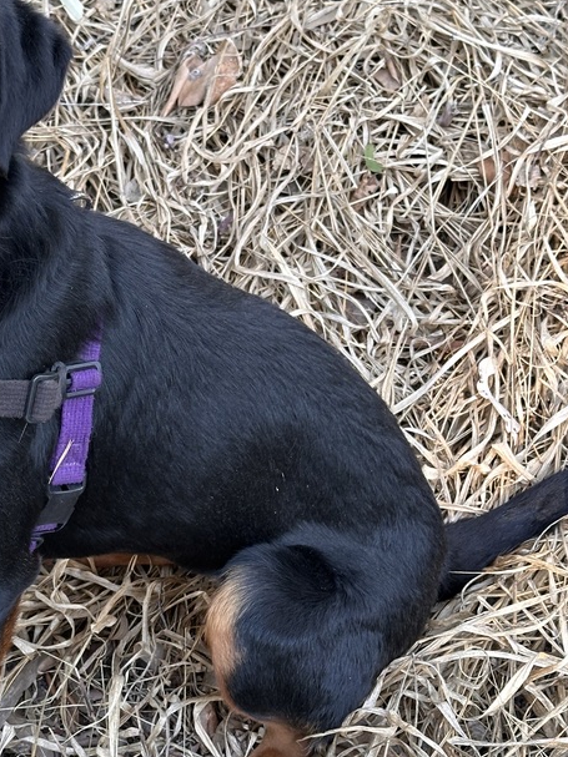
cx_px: 116
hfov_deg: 18.0
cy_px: 405
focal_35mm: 81
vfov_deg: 24.1
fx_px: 1773
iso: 80
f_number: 1.78
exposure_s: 1/82
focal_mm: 6.86
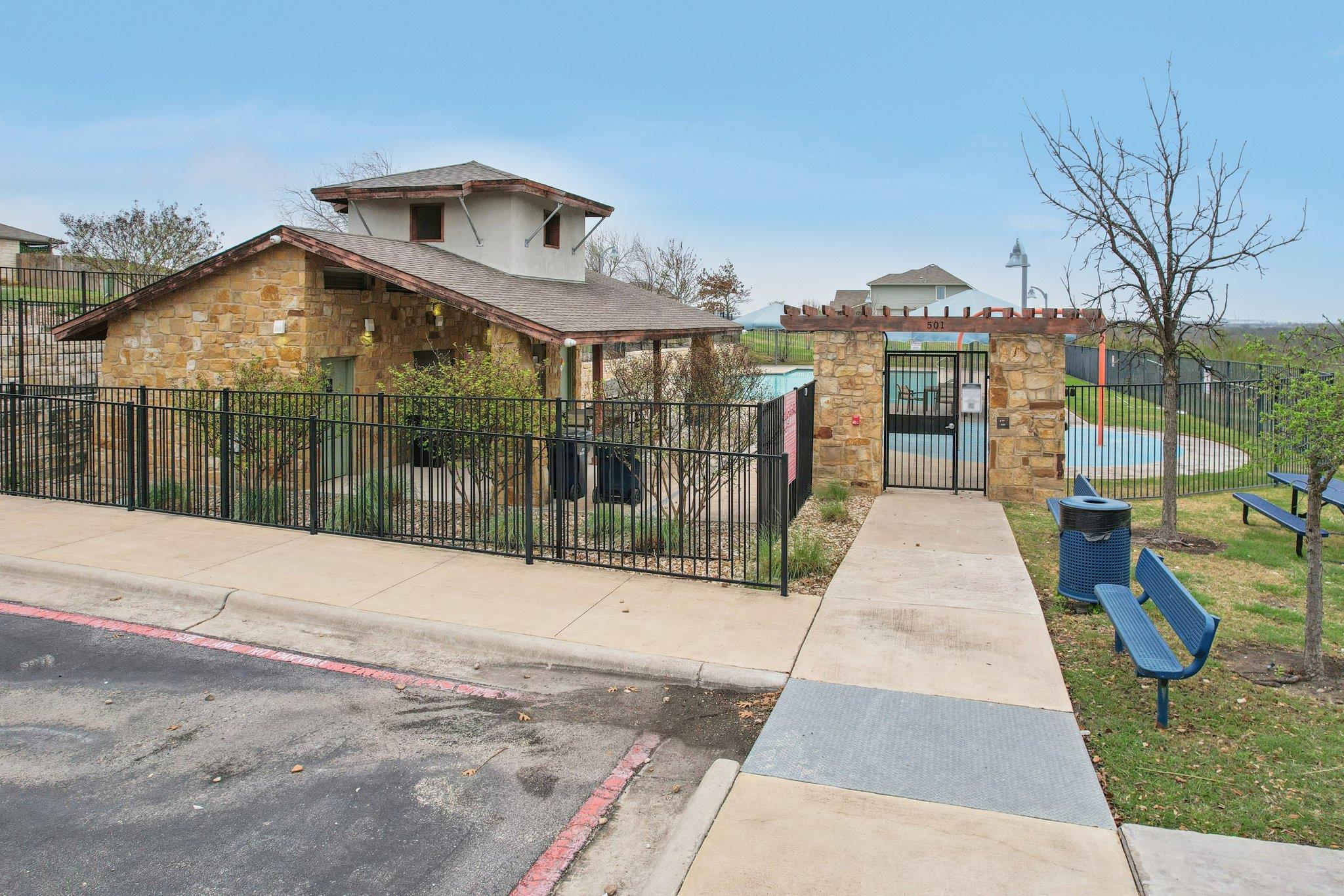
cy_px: 448
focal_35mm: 22
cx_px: 672
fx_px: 821
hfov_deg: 78.6
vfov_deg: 57.2
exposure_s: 1/2000
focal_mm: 8.4
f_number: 2.8
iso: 120
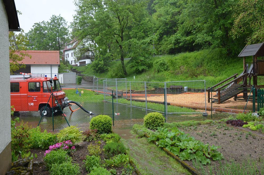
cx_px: 132
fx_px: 241
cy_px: 88
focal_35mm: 33
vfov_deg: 39.8
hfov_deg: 57.3
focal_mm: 22
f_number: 5.6
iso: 320
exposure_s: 1/125
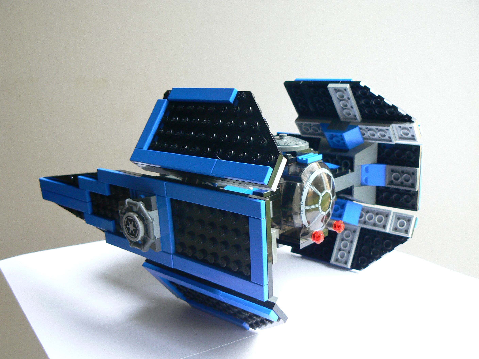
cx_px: 240
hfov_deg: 51.4
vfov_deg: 39.7
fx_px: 498
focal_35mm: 36
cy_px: 180
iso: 100
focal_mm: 6
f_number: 2.8
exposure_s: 1/30
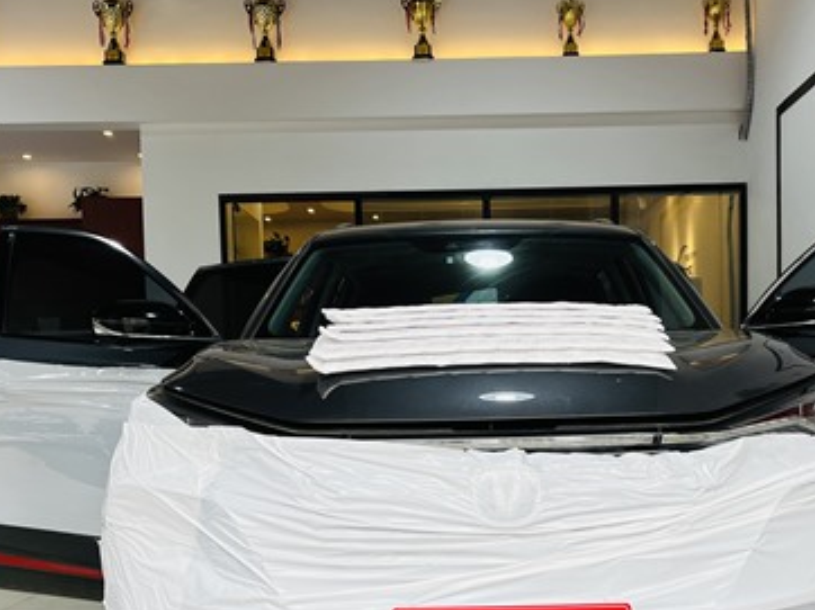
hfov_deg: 41.1
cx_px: 477
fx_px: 1082
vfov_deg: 31.0
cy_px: 443
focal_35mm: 46
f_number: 1.6
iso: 50
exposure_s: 1/555
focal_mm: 5.1
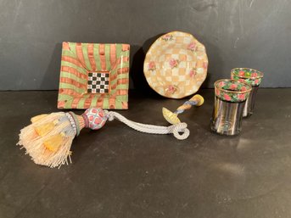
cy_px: 109
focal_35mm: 29
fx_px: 244
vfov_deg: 48.2
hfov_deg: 61.7
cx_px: 146
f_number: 1.8
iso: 200
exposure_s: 1/60
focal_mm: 3
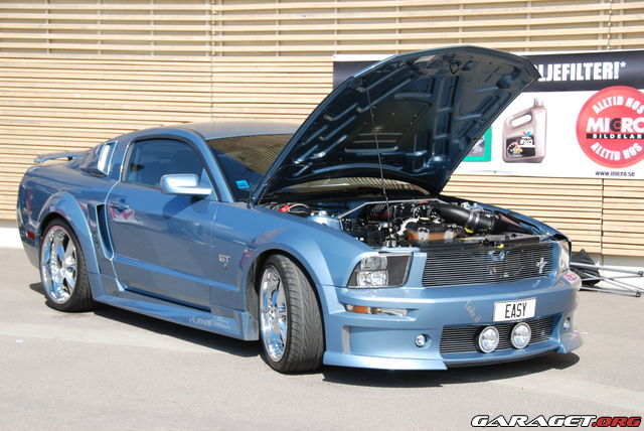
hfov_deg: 26.0
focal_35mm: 78
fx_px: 1397
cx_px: 322
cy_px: 216
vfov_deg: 17.5
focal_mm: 52
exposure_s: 1/200
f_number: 7.1
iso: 100
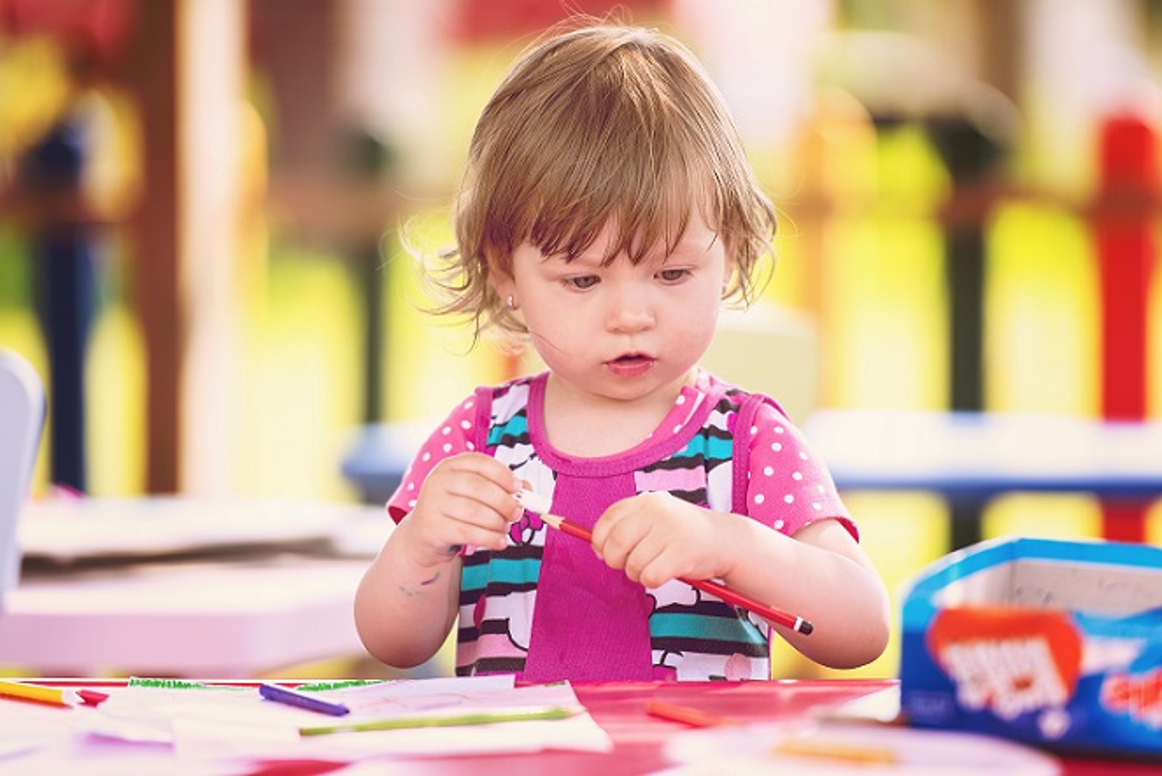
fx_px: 6460
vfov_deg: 6.9
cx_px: 581
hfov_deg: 10.3
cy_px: 388
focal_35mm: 200
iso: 100
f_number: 2.8
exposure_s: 1/500
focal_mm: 200
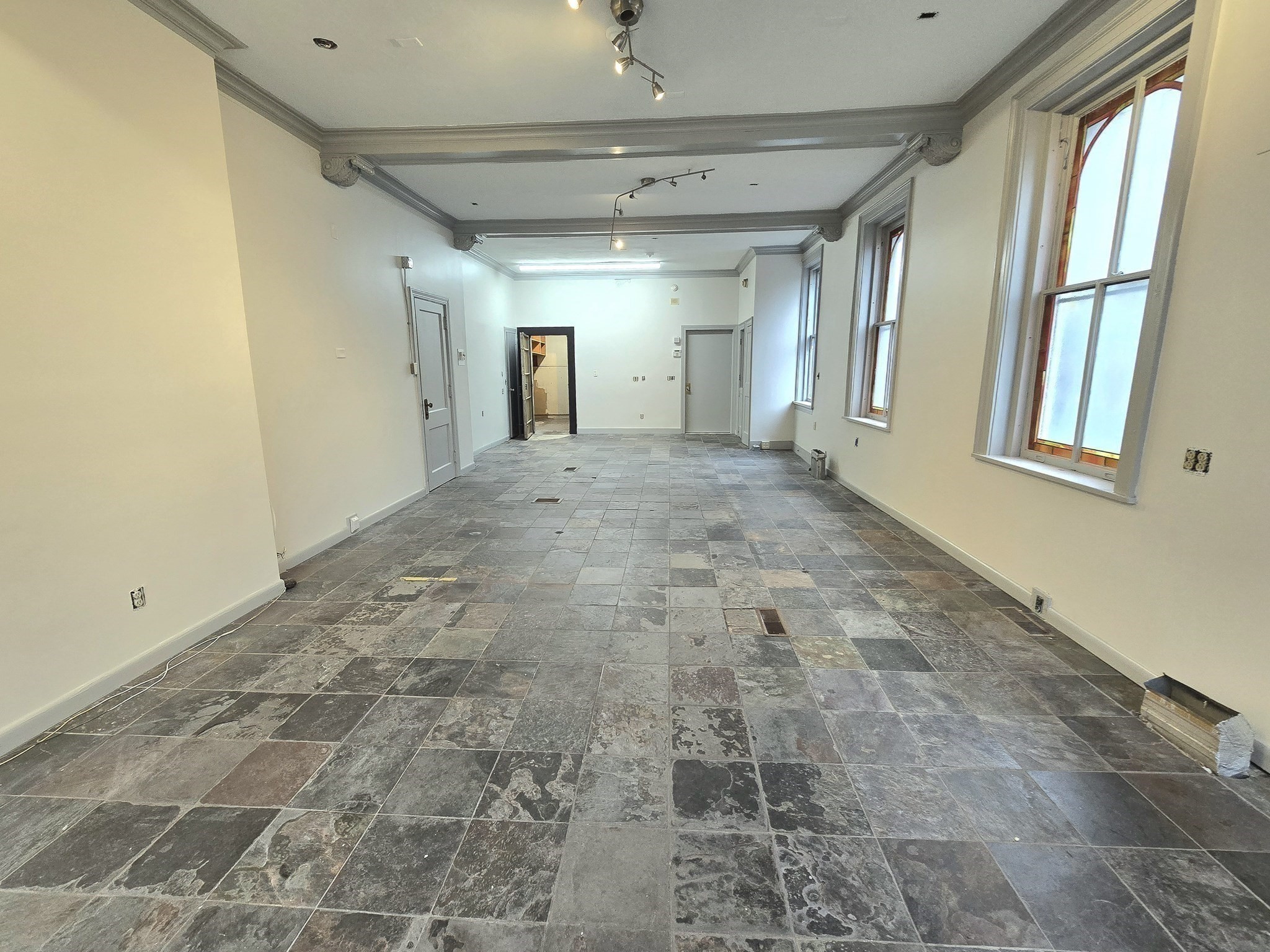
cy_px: 476
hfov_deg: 106.2
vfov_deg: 89.9
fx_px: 477
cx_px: 635
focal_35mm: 13
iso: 160
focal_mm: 2.2
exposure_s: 1/60.2
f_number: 2.2
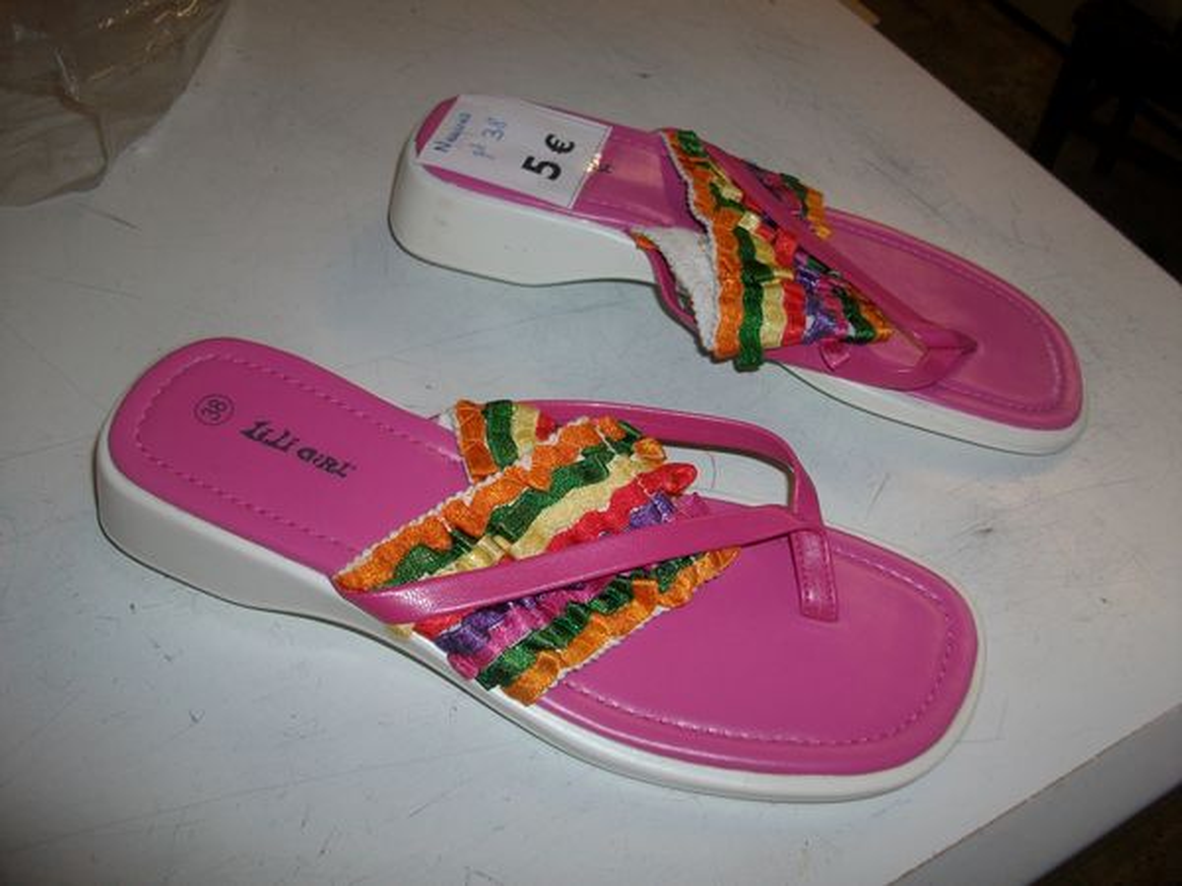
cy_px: 443
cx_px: 591
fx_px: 1093
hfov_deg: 56.8
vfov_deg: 44.2
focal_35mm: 32
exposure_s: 1/40
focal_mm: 5.7
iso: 80
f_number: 2.9
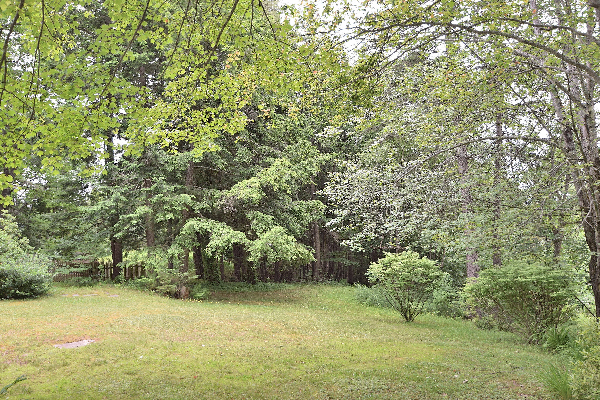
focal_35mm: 26
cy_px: 200
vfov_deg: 50.4
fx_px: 425
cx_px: 300
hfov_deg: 70.4
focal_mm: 17
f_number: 5.6
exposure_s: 1/125
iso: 400
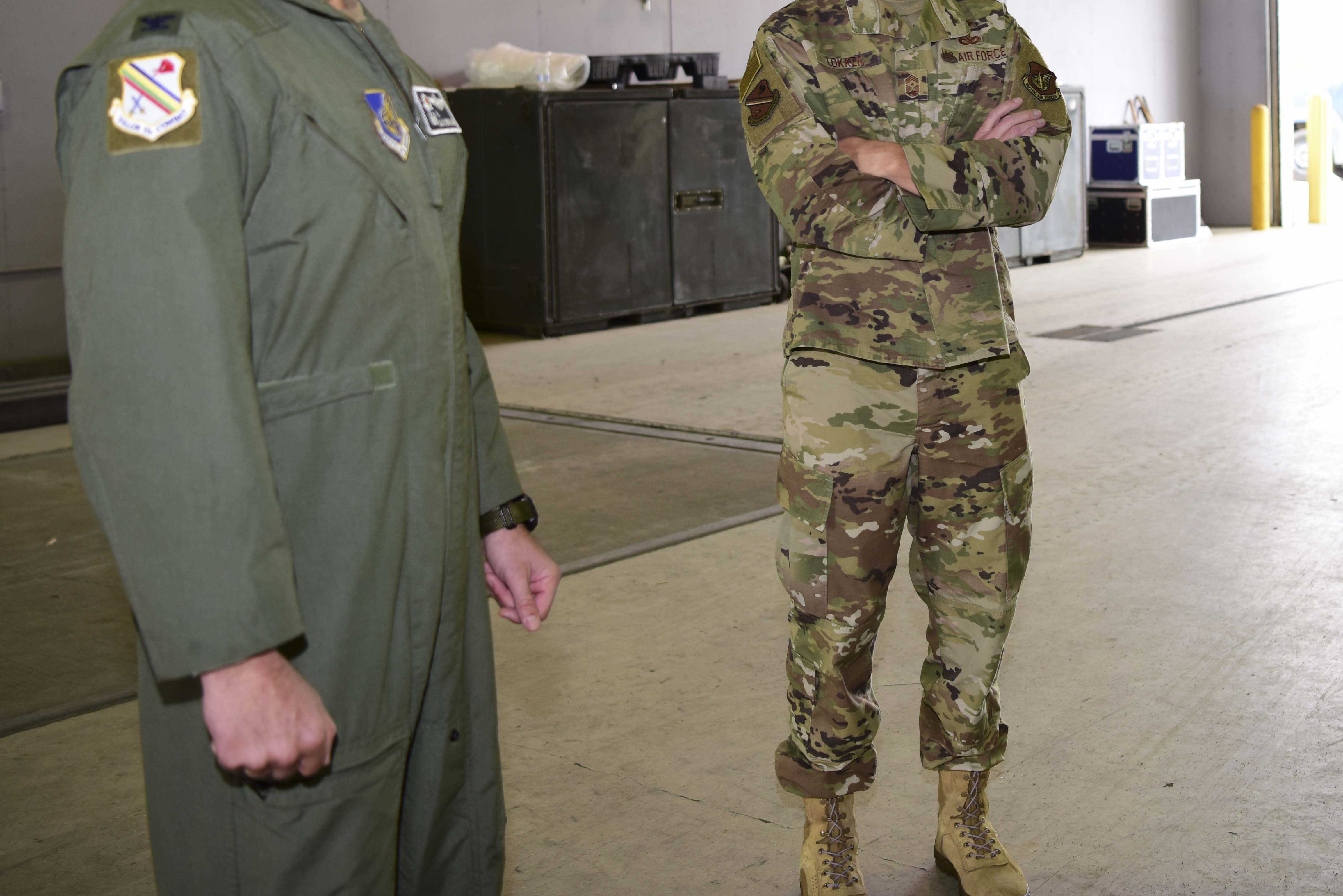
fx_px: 1903
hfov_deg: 38.4
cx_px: 915
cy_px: 196
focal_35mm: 51
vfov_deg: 26.1
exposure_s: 1/125
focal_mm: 32
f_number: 2.8
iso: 400
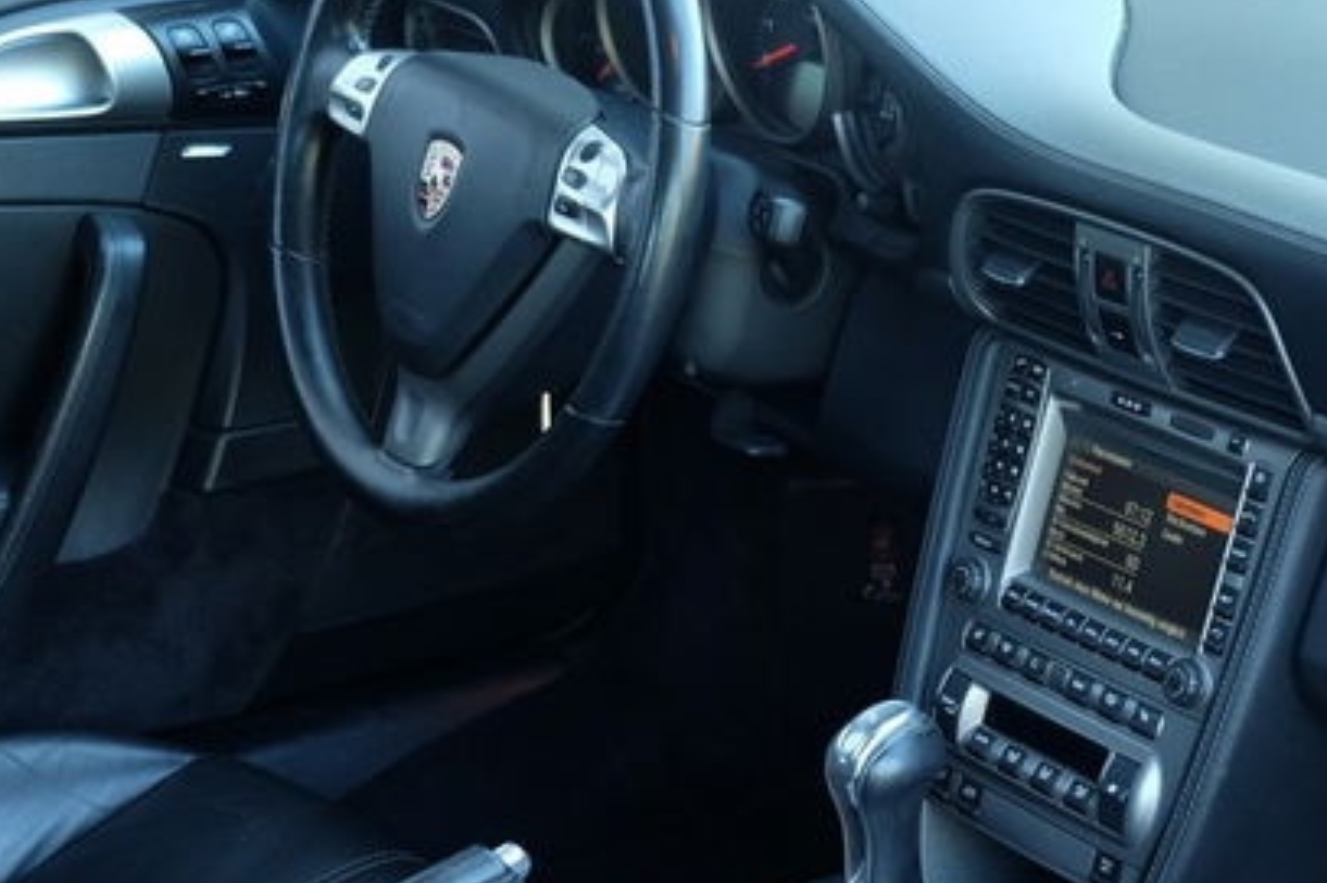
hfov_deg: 24.2
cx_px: 1024
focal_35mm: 83
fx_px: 3058
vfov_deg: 16.4
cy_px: 466
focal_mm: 22.3
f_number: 3.2
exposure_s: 1/60
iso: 400
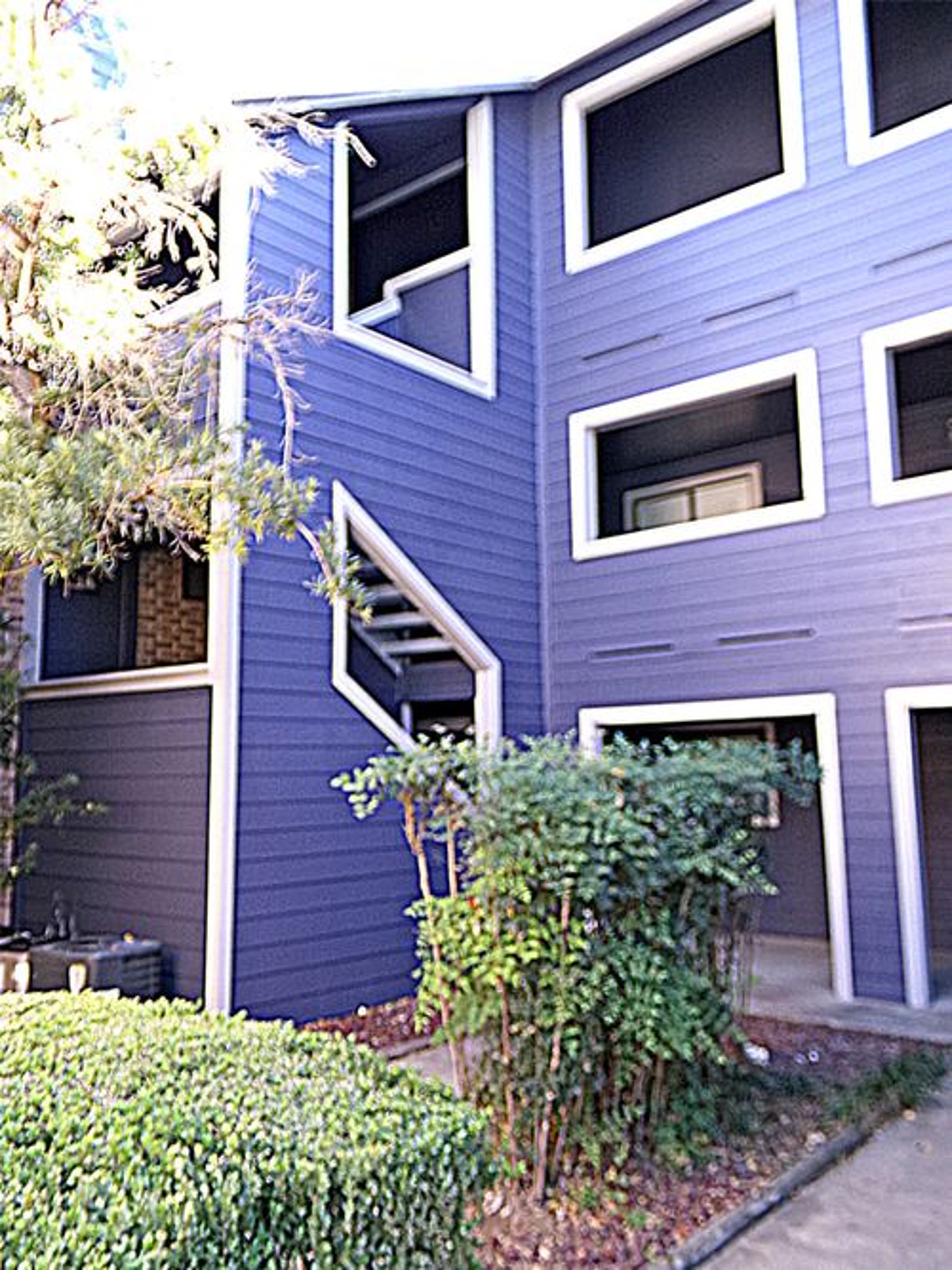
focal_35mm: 28
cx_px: 476
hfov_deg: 49.7
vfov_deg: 63.5
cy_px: 635
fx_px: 1027
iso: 127
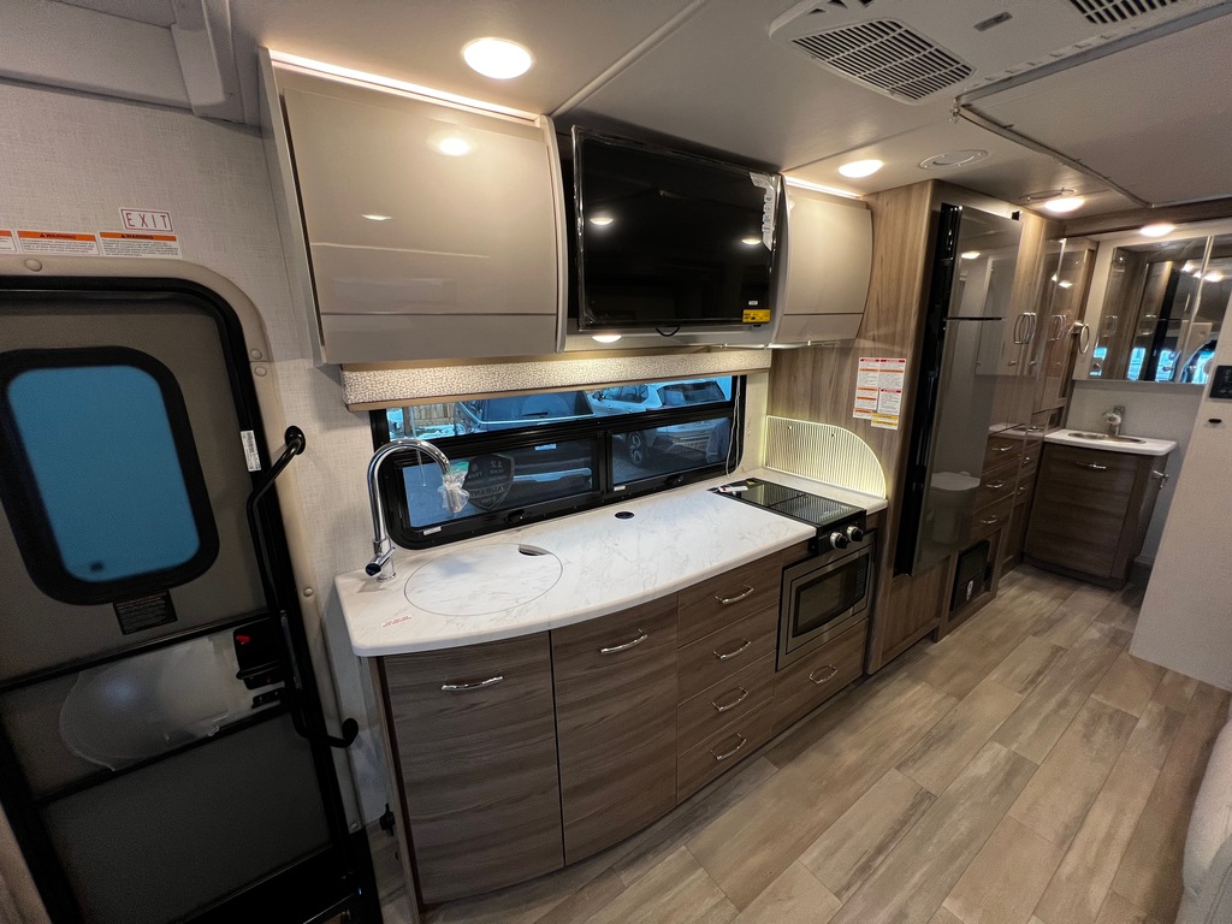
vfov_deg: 89.9
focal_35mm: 13
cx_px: 616
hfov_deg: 106.2
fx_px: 463
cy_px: 462
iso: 160
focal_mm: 1.57
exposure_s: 1/99
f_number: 1.8
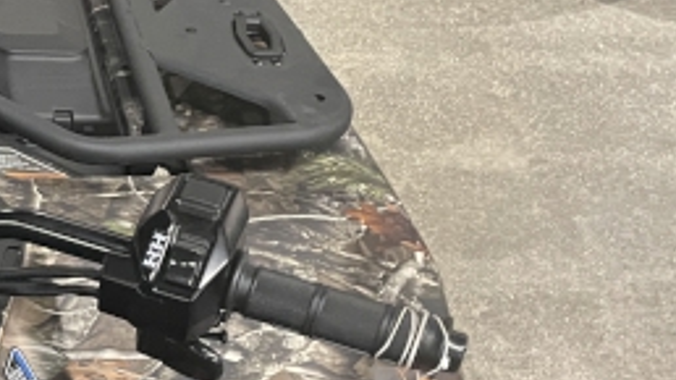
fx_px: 1577
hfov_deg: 21.9
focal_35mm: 88
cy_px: 257
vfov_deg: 13.7
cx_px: -189
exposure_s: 1/60
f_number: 1.6
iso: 320
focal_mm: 4.2
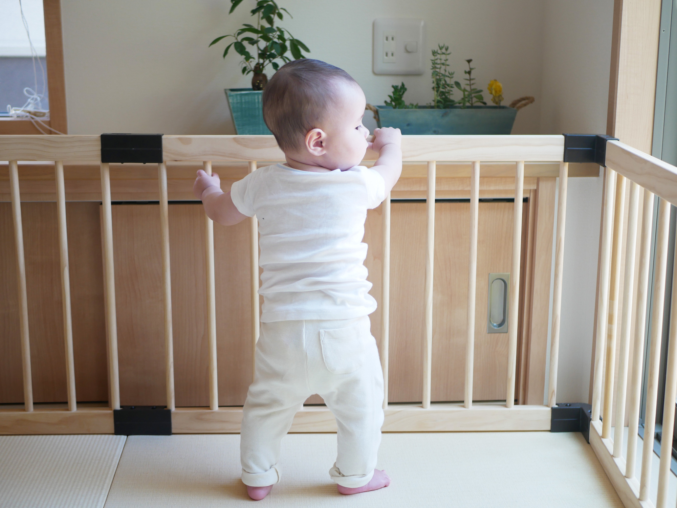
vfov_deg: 29.1
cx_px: 338
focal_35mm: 50
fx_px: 978
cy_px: 254
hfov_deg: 38.2
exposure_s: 1/125
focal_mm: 25
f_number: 1.8
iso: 200
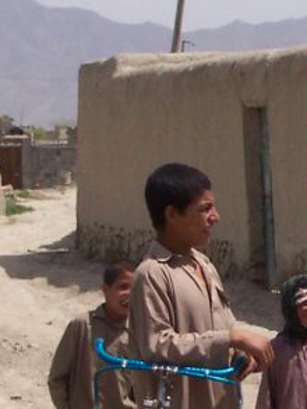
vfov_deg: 8.2
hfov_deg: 6.2
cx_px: 320
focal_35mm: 240
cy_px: 193
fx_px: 2836
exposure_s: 1/180
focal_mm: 12.6
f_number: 11
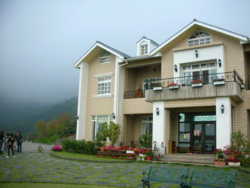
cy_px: 94
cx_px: 125
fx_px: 253
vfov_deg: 40.7
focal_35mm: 35
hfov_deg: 52.6
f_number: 8.5
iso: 50
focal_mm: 5.8
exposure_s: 1/97
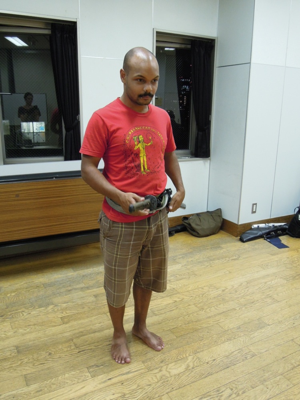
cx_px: 150
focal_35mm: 31
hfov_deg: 45.4
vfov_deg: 58.4
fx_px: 358
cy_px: 200
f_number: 3
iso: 400
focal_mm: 5.5
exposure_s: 1/25
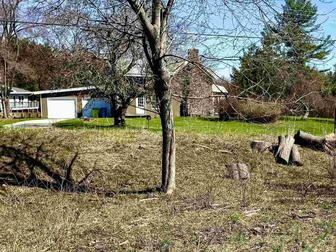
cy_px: 170
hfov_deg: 33.9
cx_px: 267
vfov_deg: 26.4
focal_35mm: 55
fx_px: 534
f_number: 1.78
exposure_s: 1/4167
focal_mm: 6.76
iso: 80
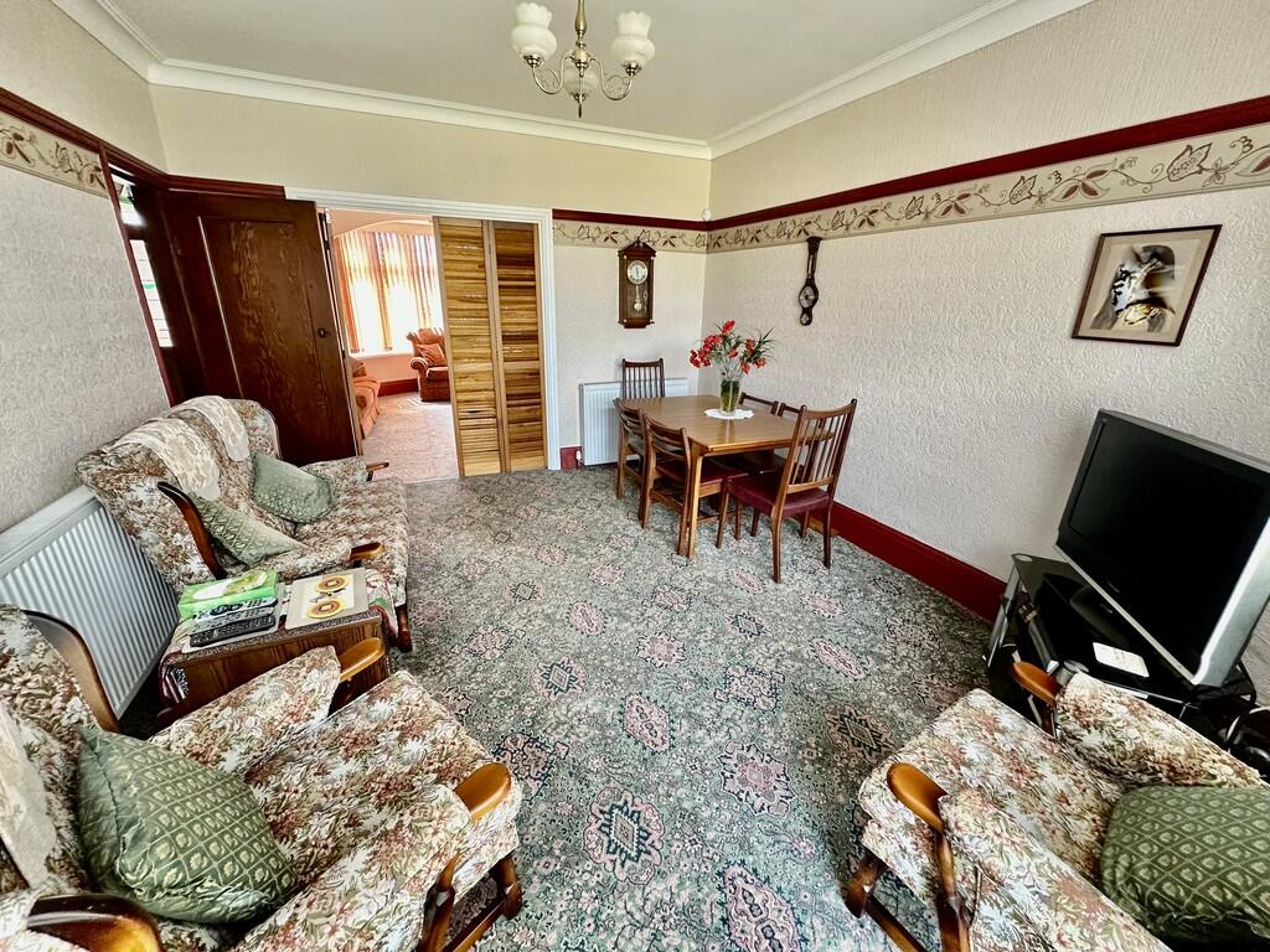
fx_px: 514
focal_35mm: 14
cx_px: 635
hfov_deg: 102.1
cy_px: 476
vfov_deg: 85.7
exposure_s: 1/99
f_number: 2.2
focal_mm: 2.22
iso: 200
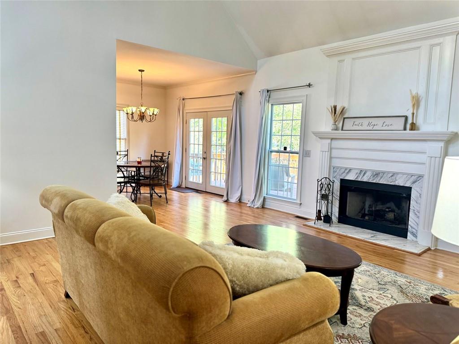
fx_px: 318
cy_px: 172
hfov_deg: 71.6
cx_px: 230
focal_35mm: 24
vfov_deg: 56.8
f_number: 1.78
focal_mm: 6.76
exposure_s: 1/120
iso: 160
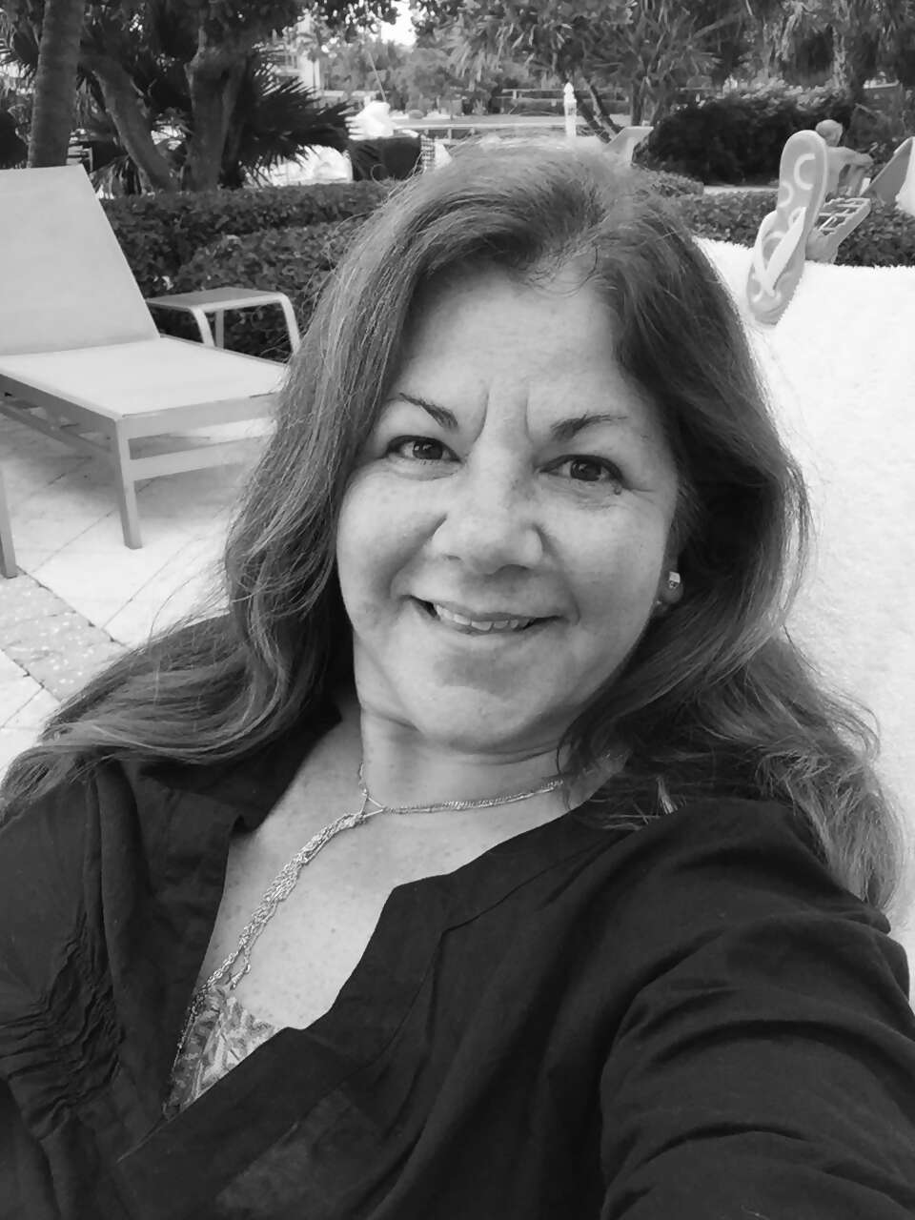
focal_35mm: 31
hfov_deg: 45.4
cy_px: 610
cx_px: 458
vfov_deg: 58.4
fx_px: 1093
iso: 32
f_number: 2.2
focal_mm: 2.65
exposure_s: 1/154
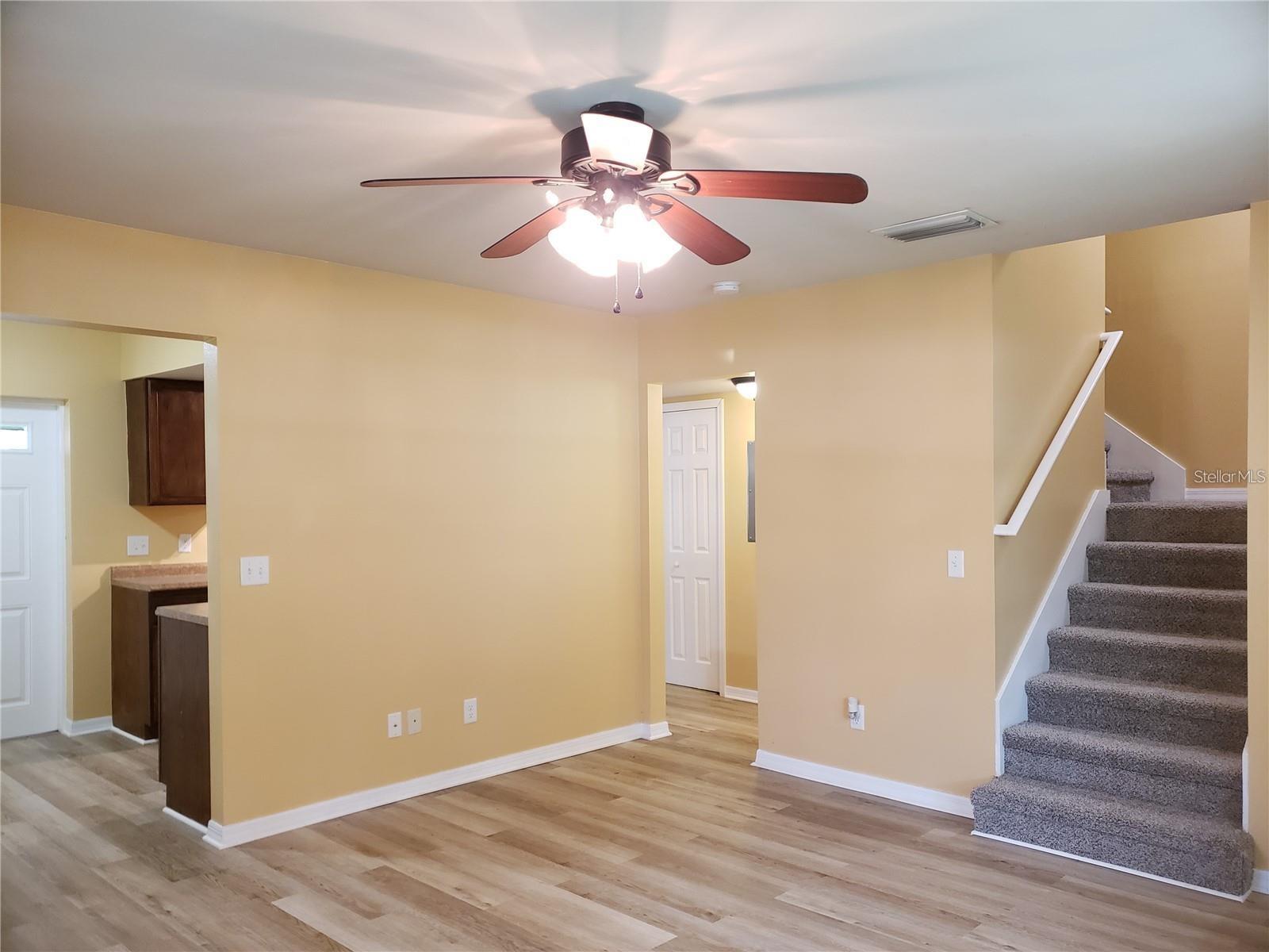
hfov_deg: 67.3
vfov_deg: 53.1
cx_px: 634
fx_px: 953
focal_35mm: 26
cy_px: 476
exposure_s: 1/40
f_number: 1.5
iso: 320
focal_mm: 4.3
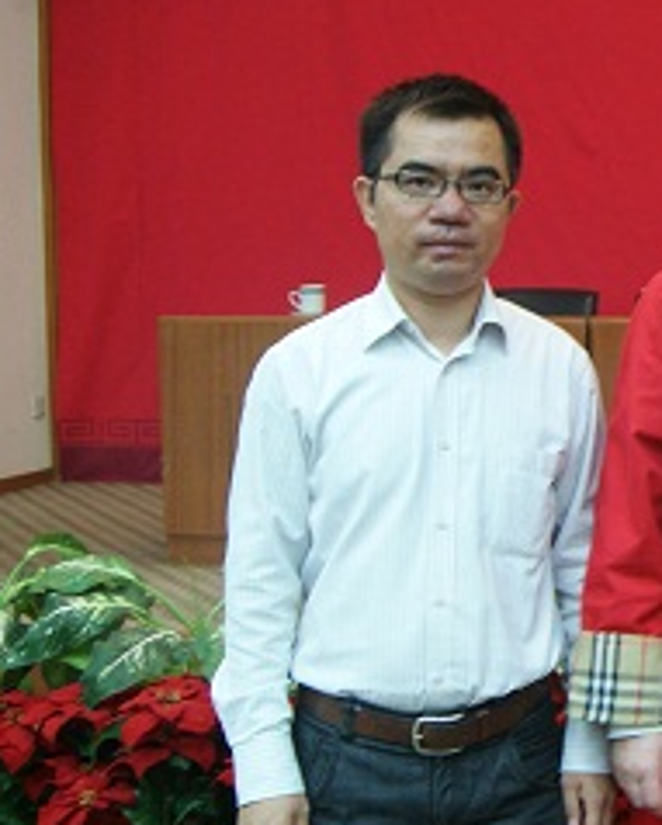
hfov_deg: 18.1
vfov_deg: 24.4
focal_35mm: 78
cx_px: 918
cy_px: 352
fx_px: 1907
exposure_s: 1/13
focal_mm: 22
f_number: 4
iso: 400
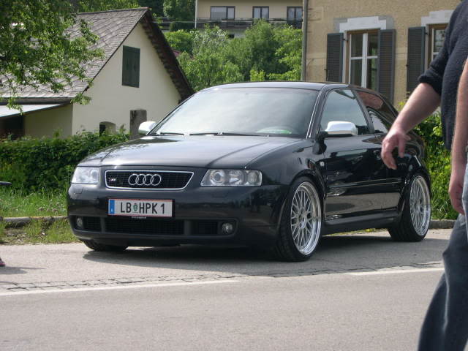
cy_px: 176
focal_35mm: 114
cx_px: 234
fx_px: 1541
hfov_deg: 17.3
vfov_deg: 13.0
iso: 100
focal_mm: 24
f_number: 4.9
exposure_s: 1/322
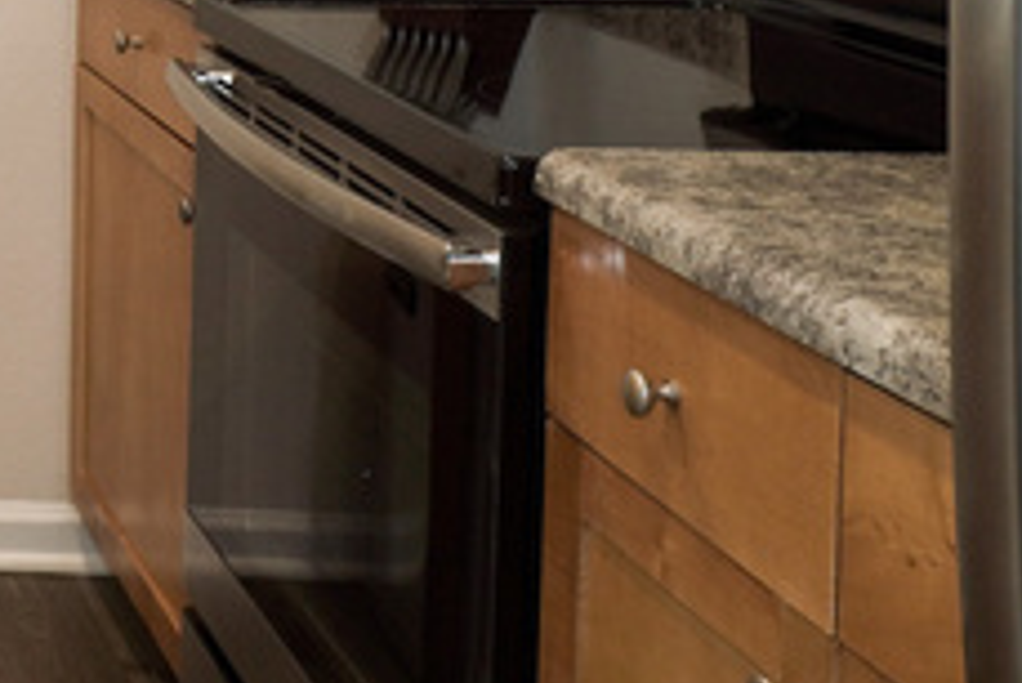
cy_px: -317
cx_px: -553
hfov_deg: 23.0
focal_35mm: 69
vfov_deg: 17.8
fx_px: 1963
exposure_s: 1/6
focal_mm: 11
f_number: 8
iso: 200
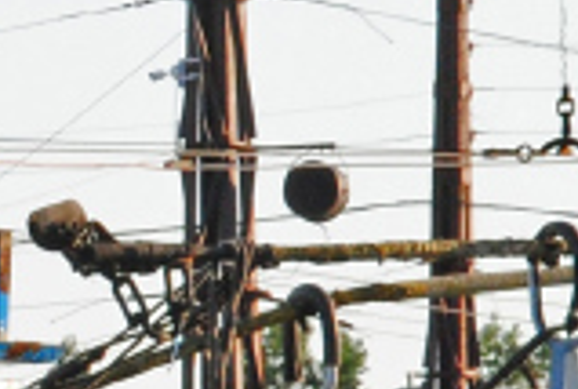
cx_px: -1247
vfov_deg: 1.7
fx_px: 12720
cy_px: 794
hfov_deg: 2.6
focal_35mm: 790
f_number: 18
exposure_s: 1/100
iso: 400
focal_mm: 70
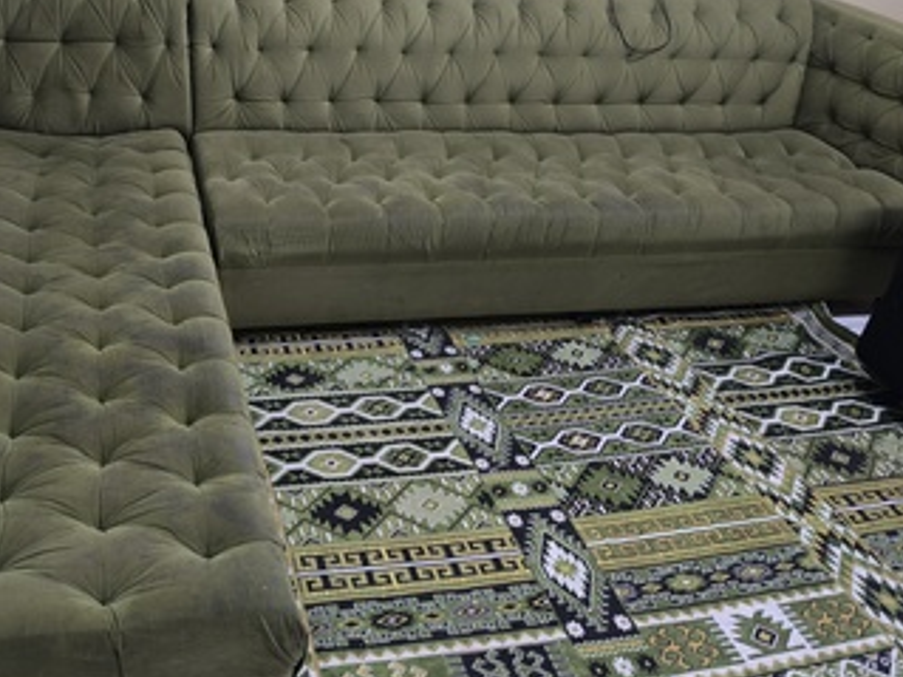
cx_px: 282
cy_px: 282
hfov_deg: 54.0
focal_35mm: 33
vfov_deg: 42.8
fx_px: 861
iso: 1250
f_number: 1.65
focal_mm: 6.14
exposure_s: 1/24
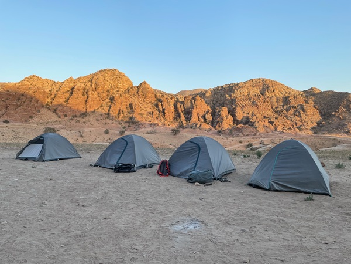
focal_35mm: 26
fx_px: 264
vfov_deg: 53.1
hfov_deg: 67.3
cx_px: 176
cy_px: 132
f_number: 1.6
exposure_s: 1/197
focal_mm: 4.2
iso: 32
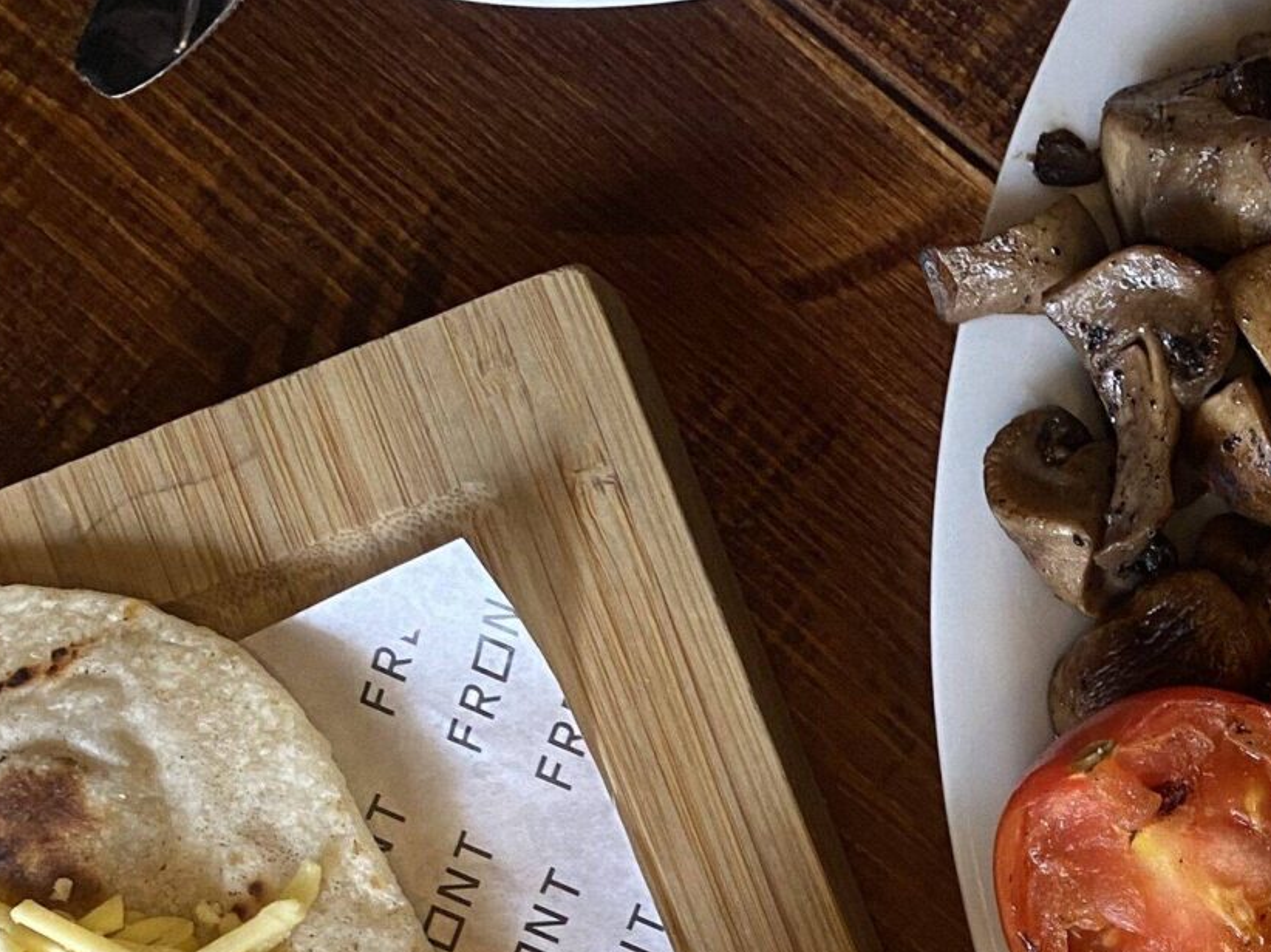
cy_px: 1334
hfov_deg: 22.0
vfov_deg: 16.9
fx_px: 2973
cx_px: 1591
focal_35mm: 81
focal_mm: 4.25
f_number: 1.8
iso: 80
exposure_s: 1/50
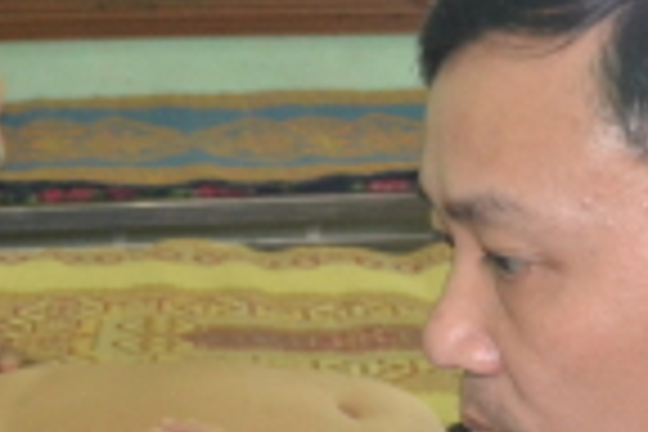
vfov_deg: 12.9
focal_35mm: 103
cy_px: 554
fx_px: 1854
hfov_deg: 19.7
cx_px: 144
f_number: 3.5
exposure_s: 1/60
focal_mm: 18
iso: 2000
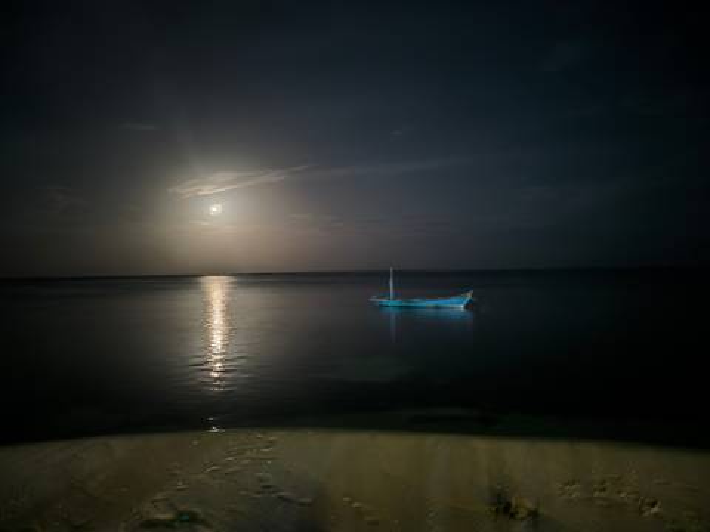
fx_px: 472
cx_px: 355
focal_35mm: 23
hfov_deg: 73.9
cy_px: 266
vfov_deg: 58.9
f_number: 1.65
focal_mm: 6.14
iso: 8000
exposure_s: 1/4
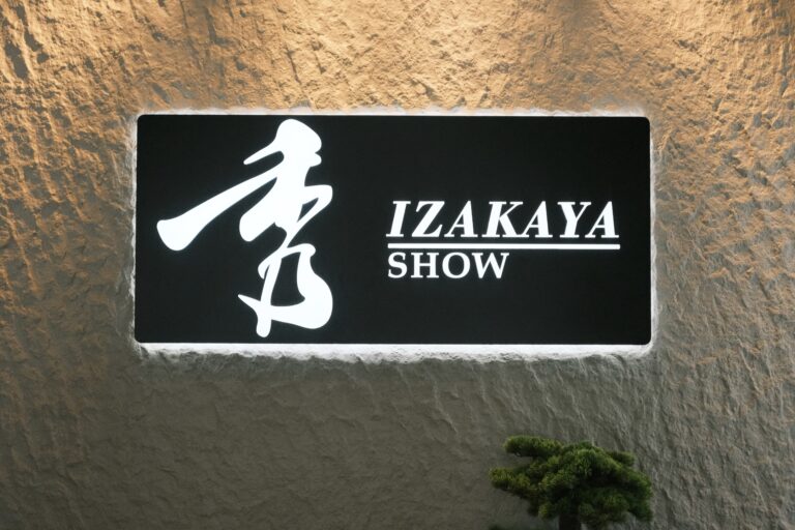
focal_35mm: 41
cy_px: 265
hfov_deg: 47.4
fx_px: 905
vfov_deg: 32.6
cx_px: 398
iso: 6400
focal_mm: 27
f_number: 2.8
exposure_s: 1/4000
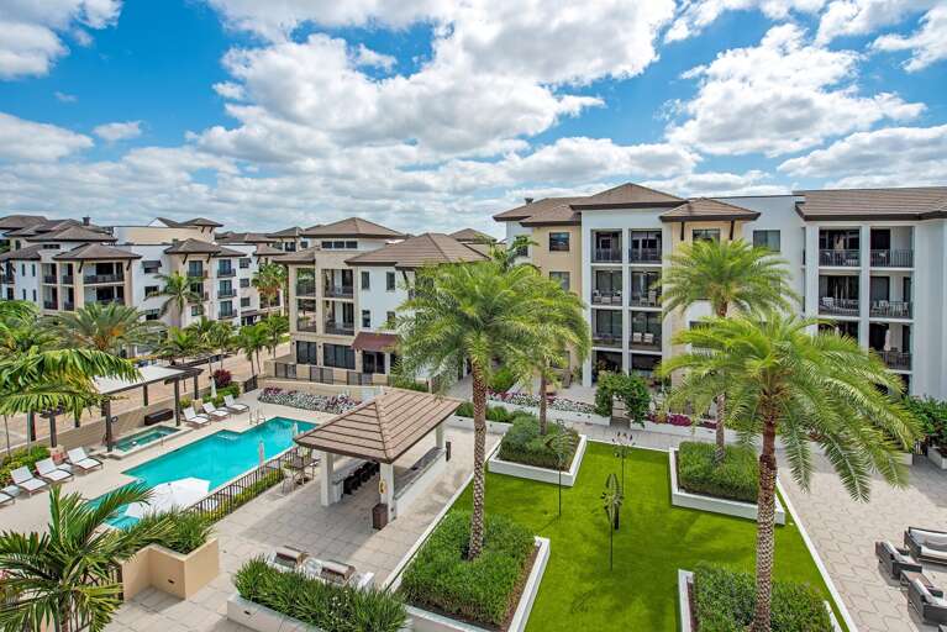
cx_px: 474
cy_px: 316
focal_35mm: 14
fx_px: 368
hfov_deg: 104.2
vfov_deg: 81.3
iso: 100
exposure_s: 1/320
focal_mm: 14
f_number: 9
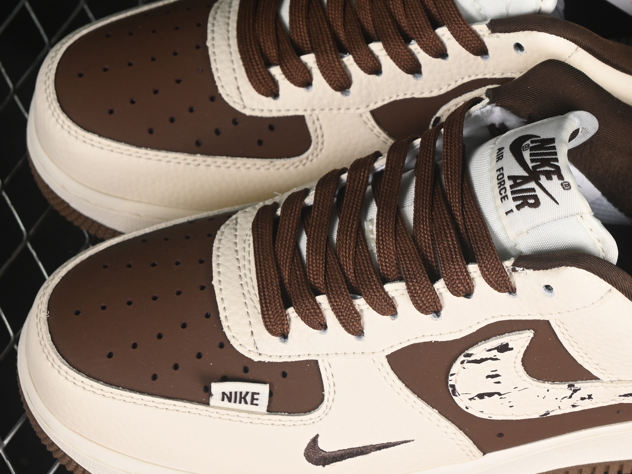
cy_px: 184
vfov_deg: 11.1
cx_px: 444
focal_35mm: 133
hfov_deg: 14.8
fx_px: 2428
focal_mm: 50
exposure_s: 1/60
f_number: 7.1
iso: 160
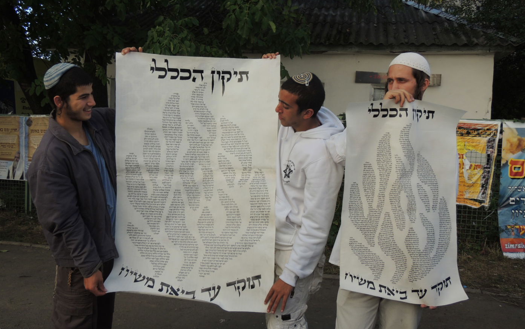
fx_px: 458
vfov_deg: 39.4
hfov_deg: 59.6
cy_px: 151
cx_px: 264
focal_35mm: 32
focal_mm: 5.3
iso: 100
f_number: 3.1
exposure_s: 1/800
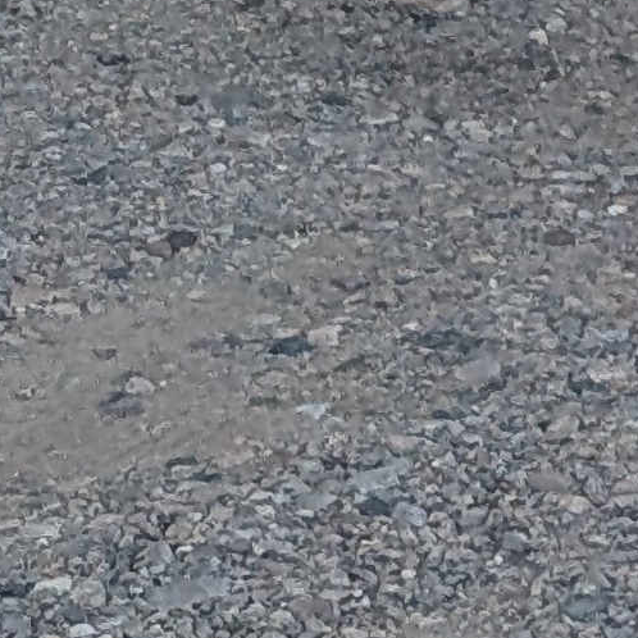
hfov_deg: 4.9
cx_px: 1247
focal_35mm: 355
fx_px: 7402
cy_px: -1751
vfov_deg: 4.6
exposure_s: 1/281
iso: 20
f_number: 1.68
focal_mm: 6.9
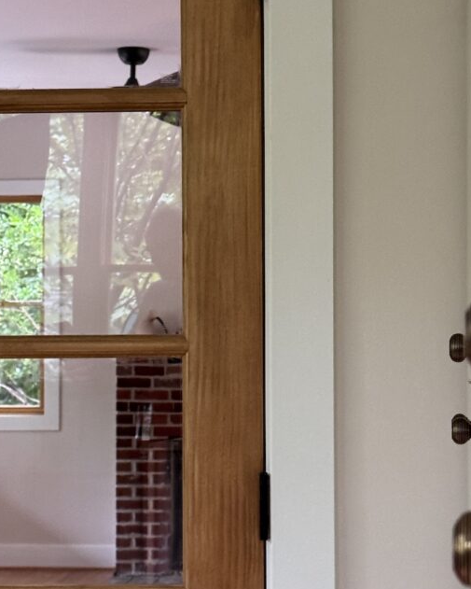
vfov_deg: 20.2
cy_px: 297
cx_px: 272
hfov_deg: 16.2
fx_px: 1655
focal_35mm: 95
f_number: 1.78
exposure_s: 1/60
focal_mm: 6.76
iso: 250
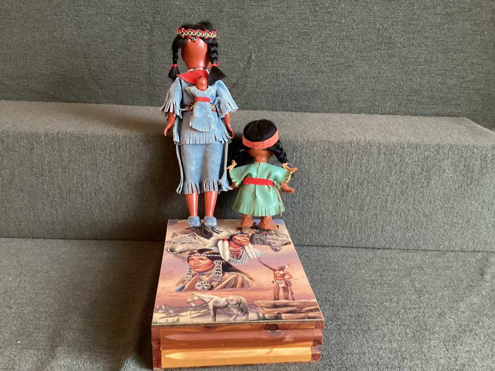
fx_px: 443
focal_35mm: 31
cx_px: 248
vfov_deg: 45.4
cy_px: 186
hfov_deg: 58.3
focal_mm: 3.3
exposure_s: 1/33
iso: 320
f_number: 2.4
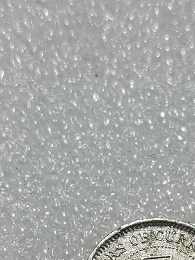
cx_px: 155
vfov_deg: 11.9
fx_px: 1224
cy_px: 298
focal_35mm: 163
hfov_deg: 9.1
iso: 50
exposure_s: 1/110
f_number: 1.9
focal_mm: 6.67
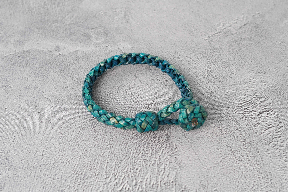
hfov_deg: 27.0
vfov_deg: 18.2
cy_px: 96
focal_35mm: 75
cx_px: 144
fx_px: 600
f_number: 7.1
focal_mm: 50
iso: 640
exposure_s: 1/60
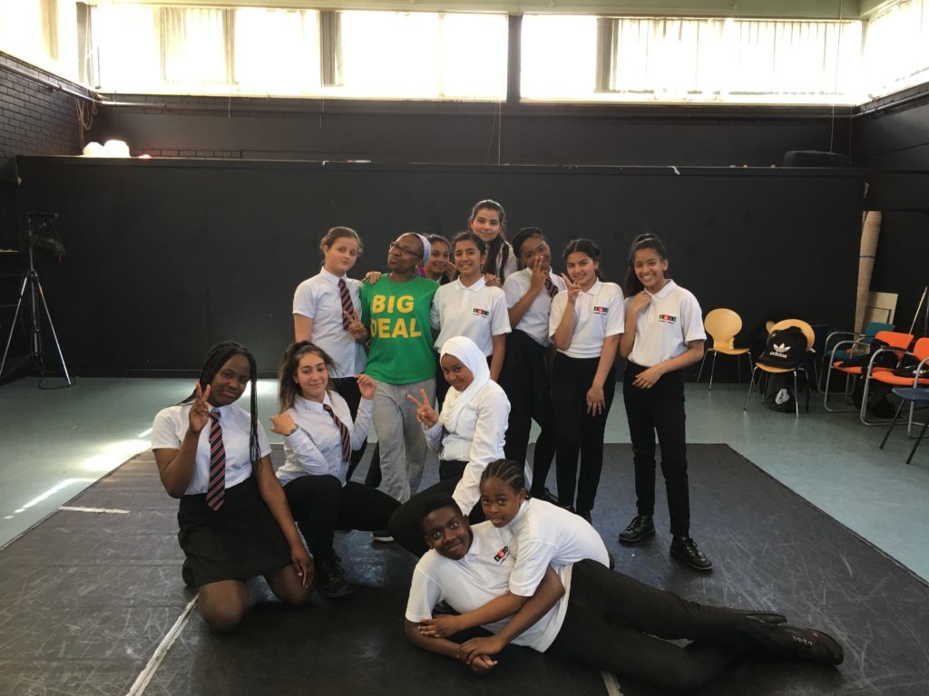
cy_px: 348
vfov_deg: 48.2
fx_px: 778
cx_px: 464
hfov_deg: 61.7
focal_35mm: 29
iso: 40
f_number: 2.2
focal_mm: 4.15
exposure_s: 1/33
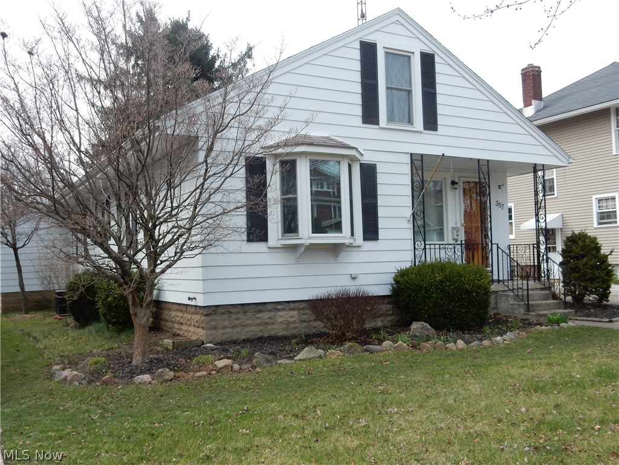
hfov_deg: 51.4
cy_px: 232
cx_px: 310
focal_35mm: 36
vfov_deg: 39.7
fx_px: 644
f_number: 4
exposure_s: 1/400
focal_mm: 6.4
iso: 125
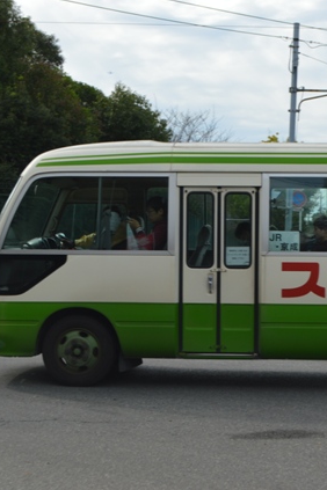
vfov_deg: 29.7
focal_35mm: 68
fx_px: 926
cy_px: 244
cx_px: 247
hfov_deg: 19.9
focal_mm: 30
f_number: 8
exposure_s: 1/250
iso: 100
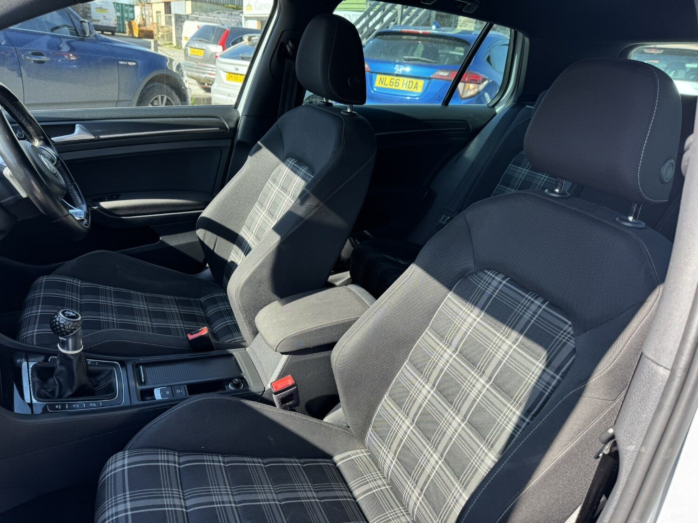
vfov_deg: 56.8
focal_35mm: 24
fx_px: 484
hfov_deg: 71.6
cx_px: 349
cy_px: 262
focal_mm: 6.76
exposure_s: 1/425
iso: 80
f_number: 1.78
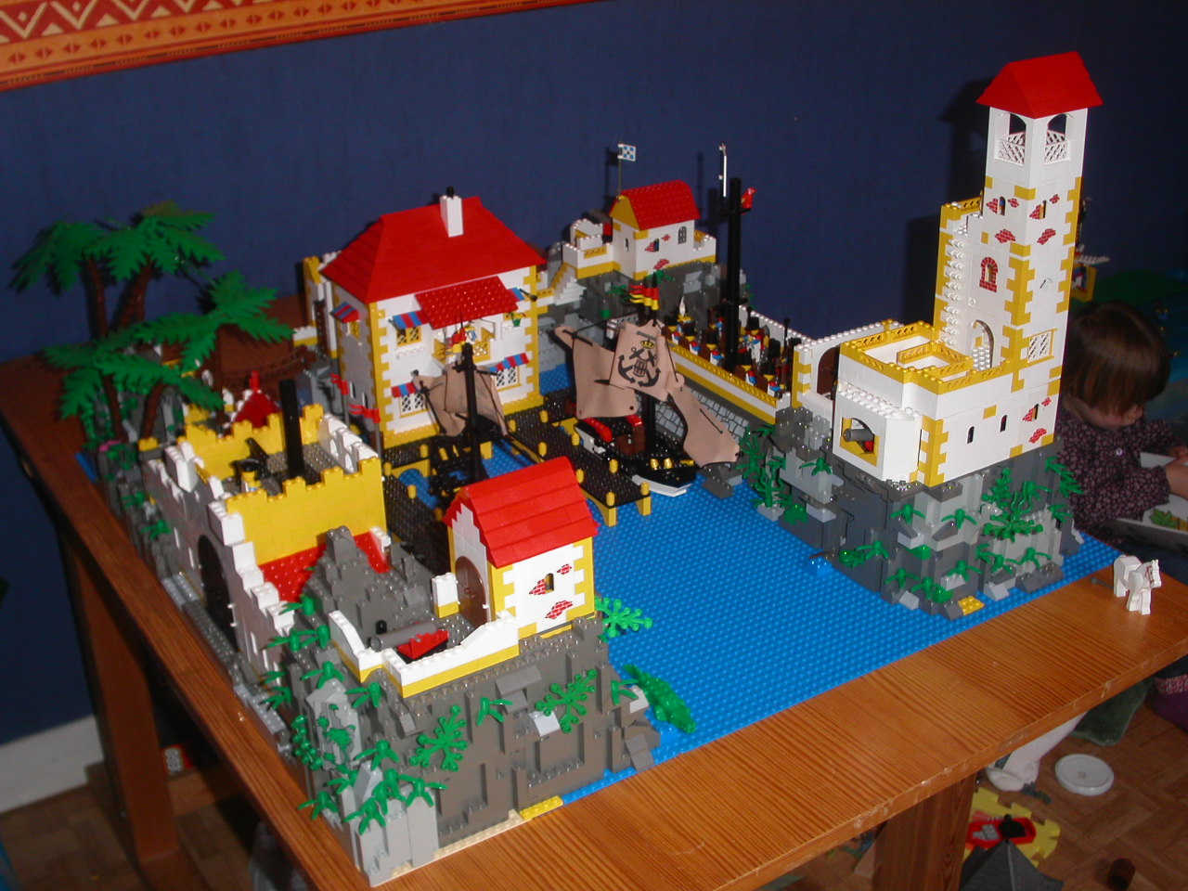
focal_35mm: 40
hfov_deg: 46.8
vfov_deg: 36.0
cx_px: 594
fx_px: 1373
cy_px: 446
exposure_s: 1/30
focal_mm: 8.4
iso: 100
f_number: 2.8
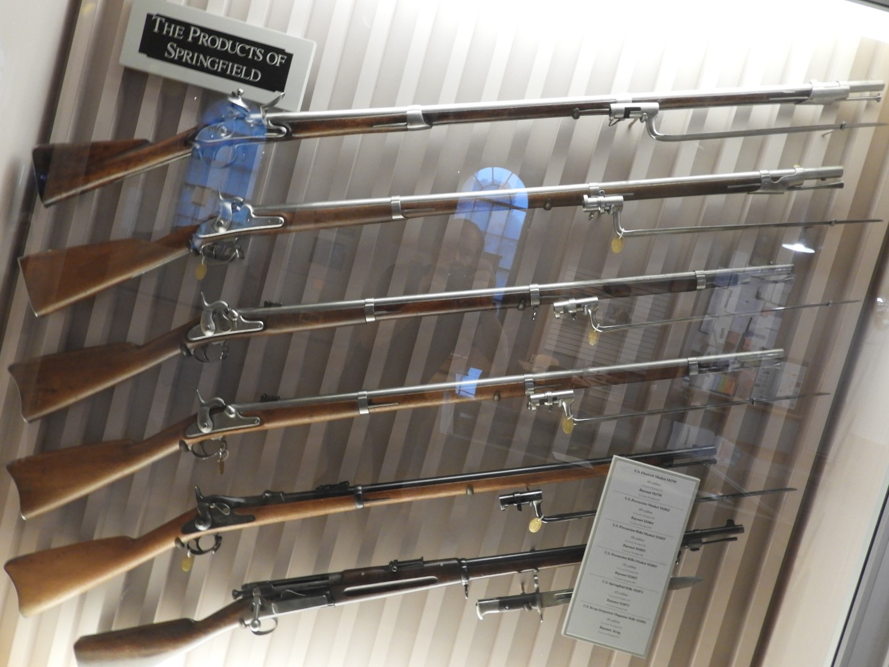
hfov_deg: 60.0
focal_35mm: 30
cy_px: 334
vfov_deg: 46.8
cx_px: 444
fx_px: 770
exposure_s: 1/10
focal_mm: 5.4
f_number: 3.5
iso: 400
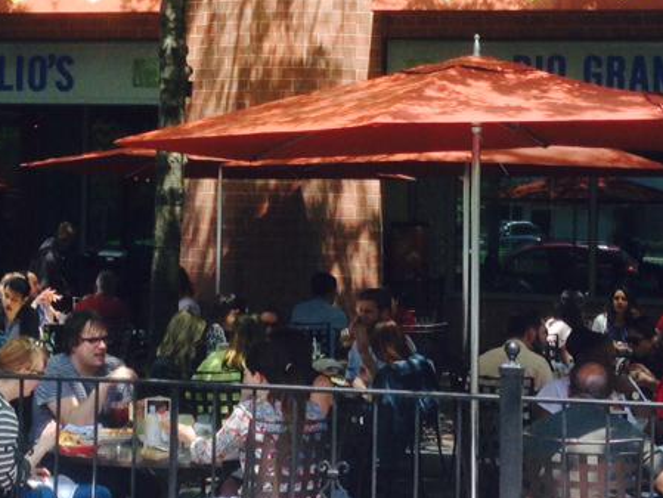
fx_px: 1801
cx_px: 273
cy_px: 174
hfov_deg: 20.8
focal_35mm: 94
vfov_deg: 15.7
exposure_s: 1/475
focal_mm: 4.12
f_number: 2.4
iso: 50
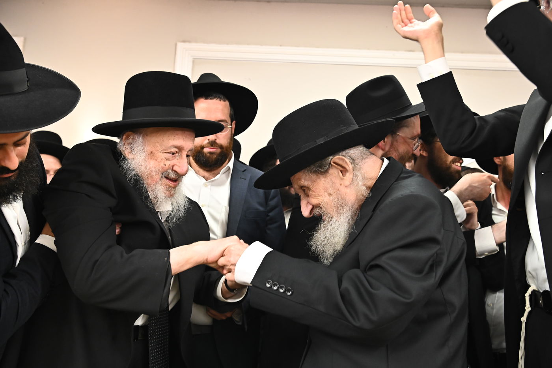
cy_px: 184
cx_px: 276
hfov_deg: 55.8
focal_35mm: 34
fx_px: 521
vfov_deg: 38.8
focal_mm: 34
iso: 3200
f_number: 4.5
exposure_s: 1/200
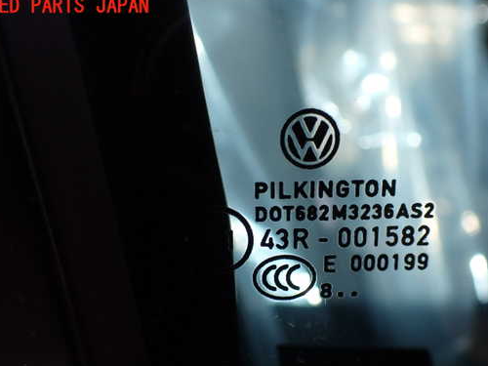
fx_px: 508
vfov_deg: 39.5
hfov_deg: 51.3
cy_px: 214
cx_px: 264
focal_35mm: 36
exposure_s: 1/200
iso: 100
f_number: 2.3
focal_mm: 5.4
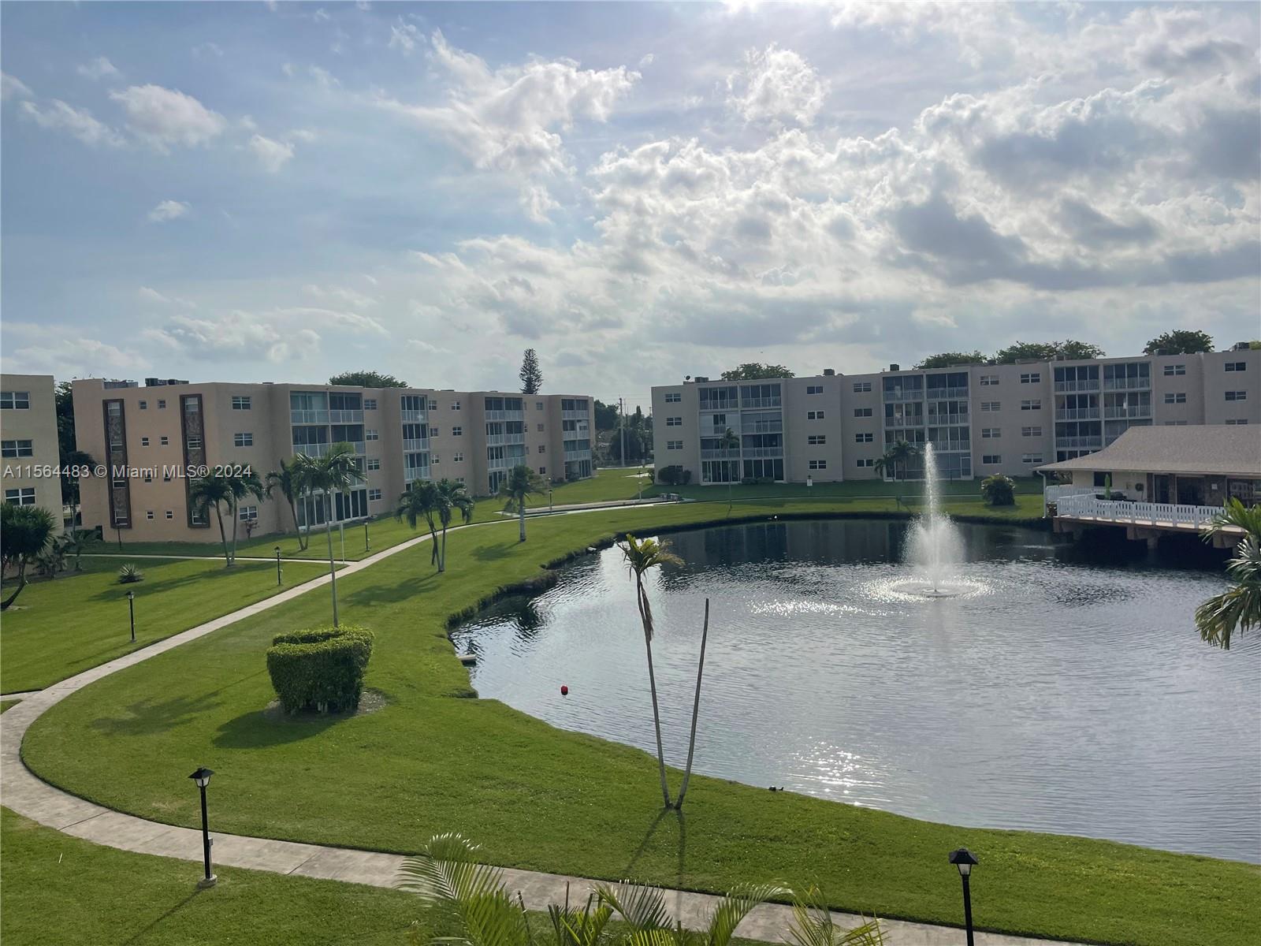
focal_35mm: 26
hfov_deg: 67.3
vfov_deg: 53.1
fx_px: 947
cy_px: 473
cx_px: 630
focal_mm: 5.1
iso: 32
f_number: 1.6
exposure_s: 1/15152
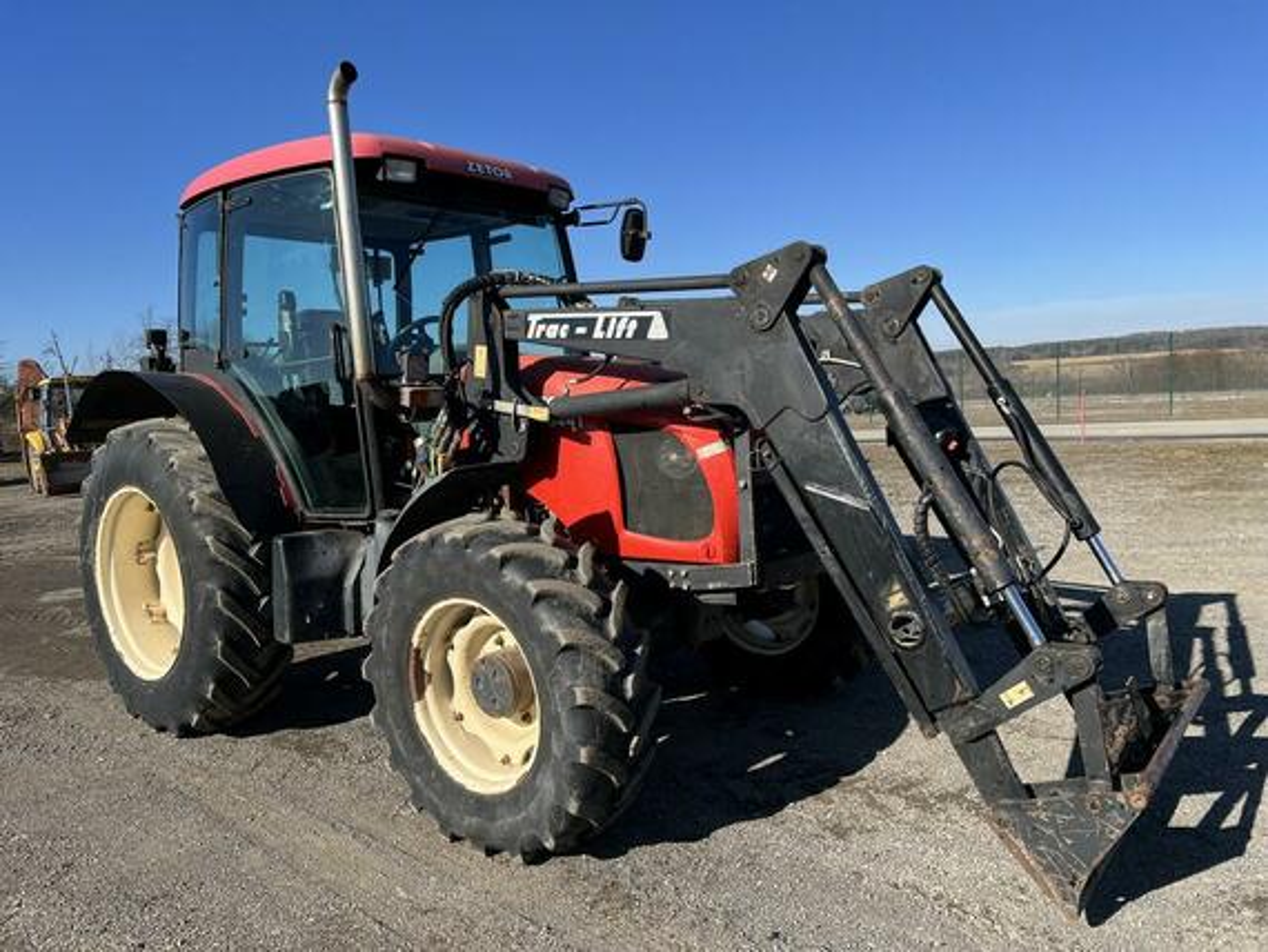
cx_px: 634
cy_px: 476
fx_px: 953
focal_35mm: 26
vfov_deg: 53.1
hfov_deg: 67.3
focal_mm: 5.7
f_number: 1.5
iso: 50
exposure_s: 1/3165
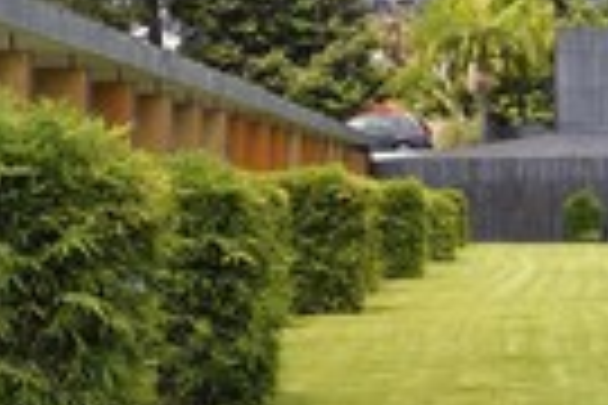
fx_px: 2736
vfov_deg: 8.4
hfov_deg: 12.7
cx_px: 214
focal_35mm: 162
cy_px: -27
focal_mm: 52
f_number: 8
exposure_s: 1/640
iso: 400
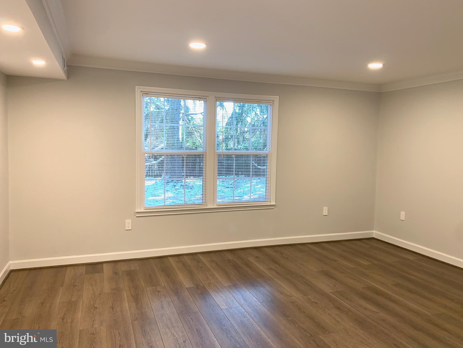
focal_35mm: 26
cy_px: 174
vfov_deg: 53.1
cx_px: 232
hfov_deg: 67.3
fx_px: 348
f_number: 1.8
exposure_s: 1/30
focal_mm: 4.25
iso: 32
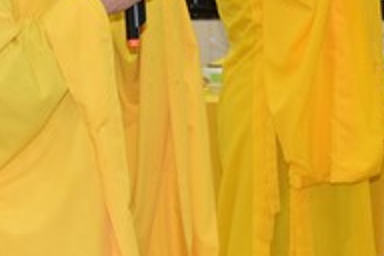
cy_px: 28
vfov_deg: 8.8
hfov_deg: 13.2
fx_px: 1664
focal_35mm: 156
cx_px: 226
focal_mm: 46
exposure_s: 1/80
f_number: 4
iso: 500
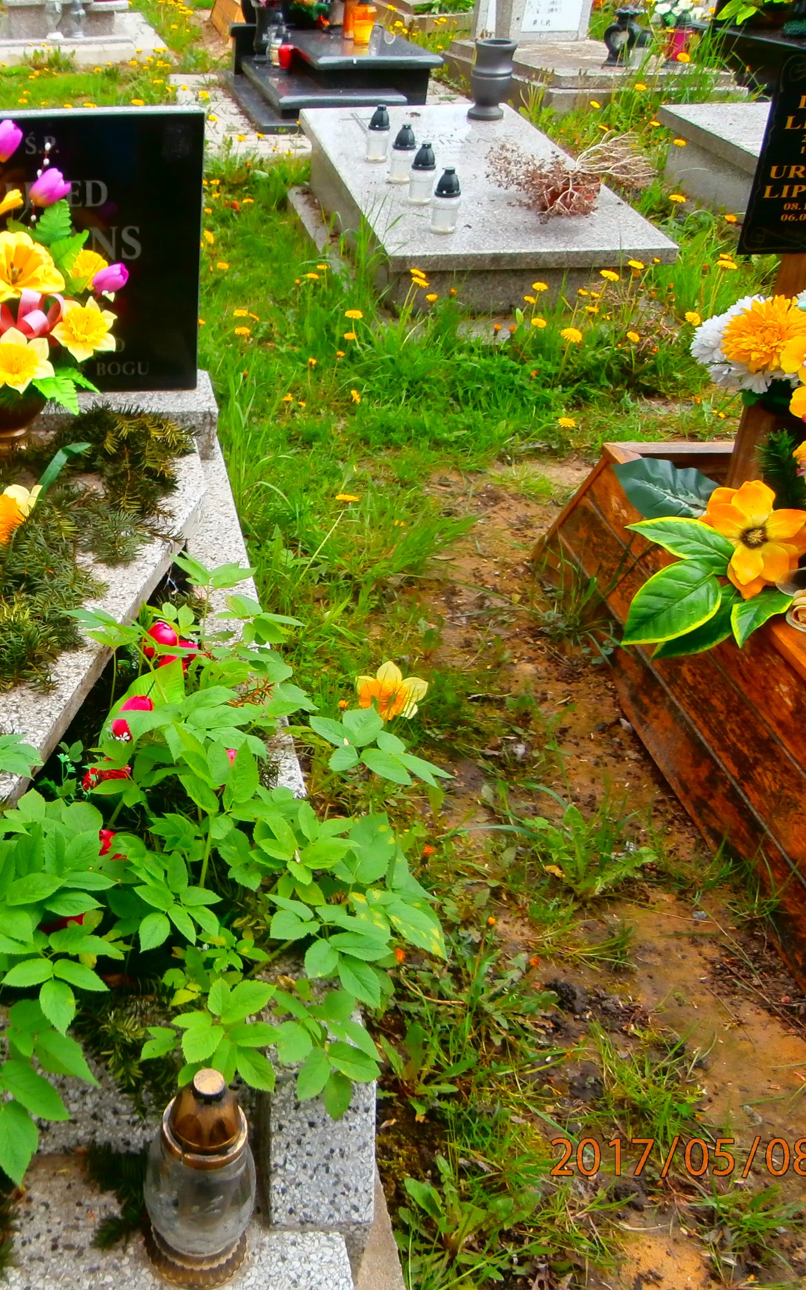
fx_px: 1195
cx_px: 54
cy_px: 646
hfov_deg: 34.8
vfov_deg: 56.7
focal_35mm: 34
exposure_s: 1/320
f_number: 3
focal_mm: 4.2
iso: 100
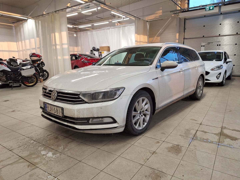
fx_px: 159
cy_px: 90
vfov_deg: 58.9
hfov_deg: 73.9
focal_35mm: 23
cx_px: 120
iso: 64
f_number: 1.8
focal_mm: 5.54
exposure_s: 1/60
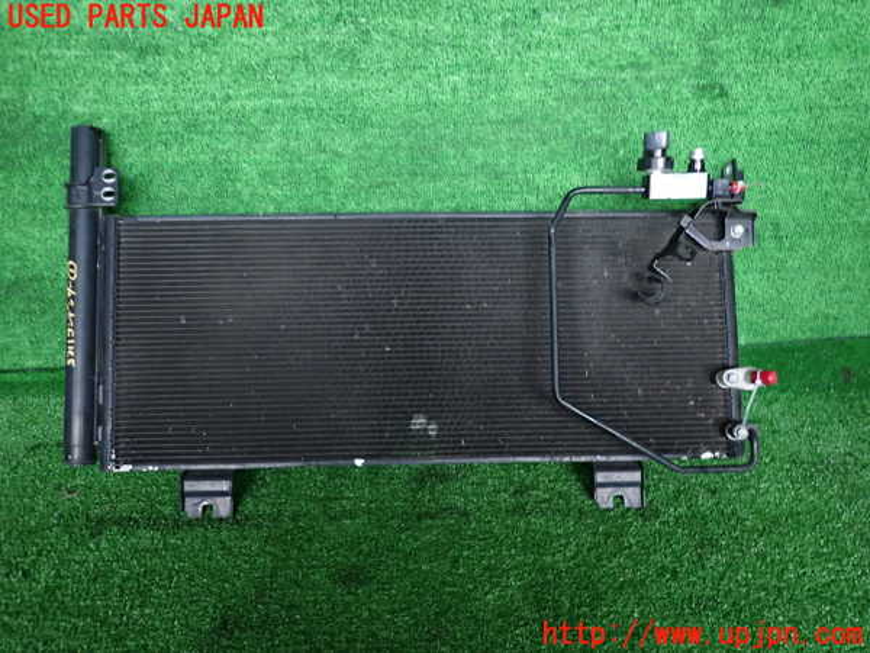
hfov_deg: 69.4
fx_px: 628
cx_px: 435
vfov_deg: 54.9
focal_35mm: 25
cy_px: 326
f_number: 2
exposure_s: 1/30
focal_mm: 4.5
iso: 200
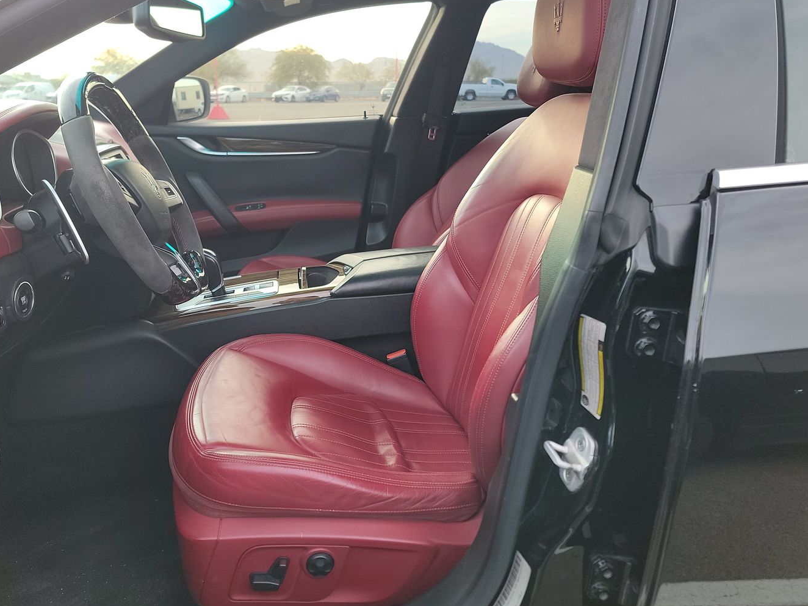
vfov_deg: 48.1
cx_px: 354
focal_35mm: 29
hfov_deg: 61.5
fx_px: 677
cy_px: 267
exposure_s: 1/119
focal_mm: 6.7
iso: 83
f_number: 1.8
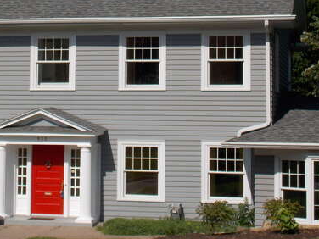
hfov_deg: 20.0
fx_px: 903
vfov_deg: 15.0
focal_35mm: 98
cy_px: 40
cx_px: 104
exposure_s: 1/1500
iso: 80
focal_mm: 8.1
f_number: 3.7
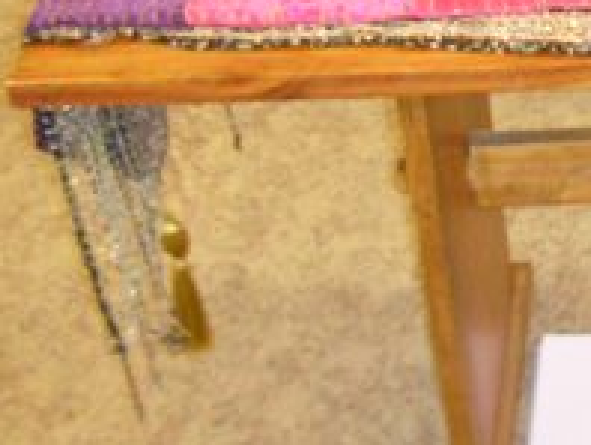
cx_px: 836
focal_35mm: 113
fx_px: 1932
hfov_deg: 16.2
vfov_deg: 13.0
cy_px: 27
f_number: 3
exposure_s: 1/8
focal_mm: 5.8
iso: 200
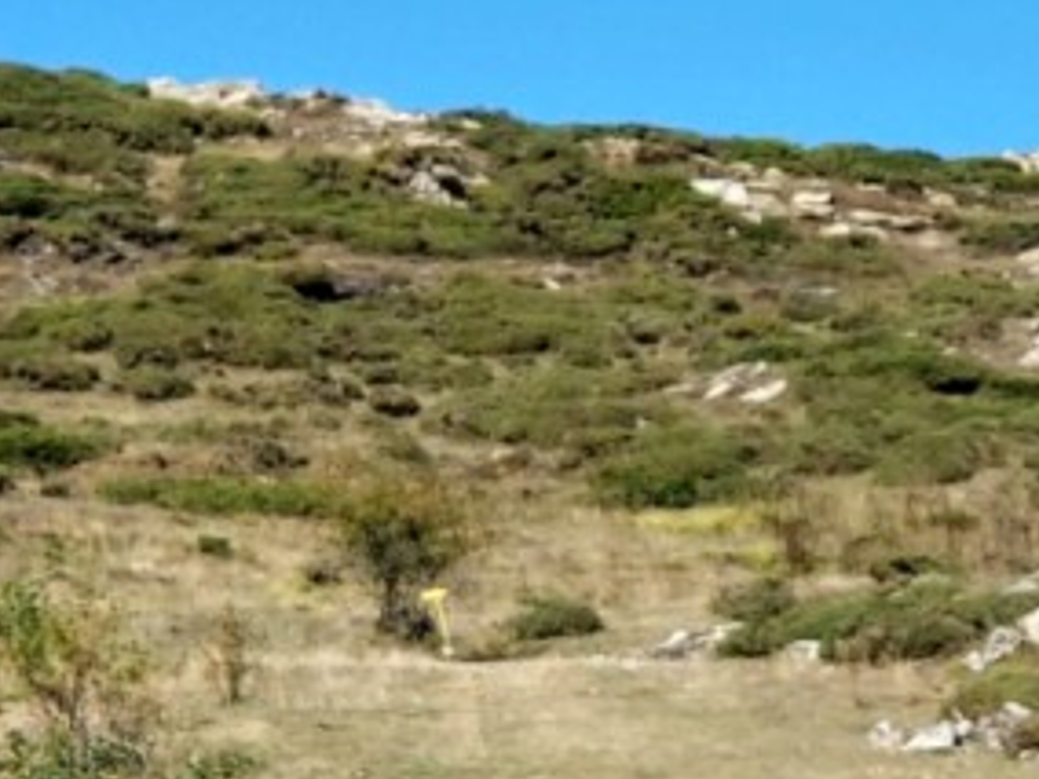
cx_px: 1112
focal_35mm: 211
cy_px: 464
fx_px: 6333
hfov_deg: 9.3
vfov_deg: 7.0
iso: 25
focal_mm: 6
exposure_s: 1/780
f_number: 2.4
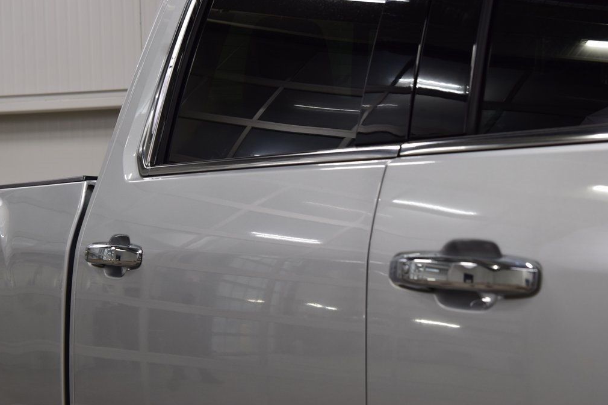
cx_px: 304
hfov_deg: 28.8
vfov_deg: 19.5
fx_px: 1182
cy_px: 202
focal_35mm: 70
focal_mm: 46
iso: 400
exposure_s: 1/25
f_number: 7.1
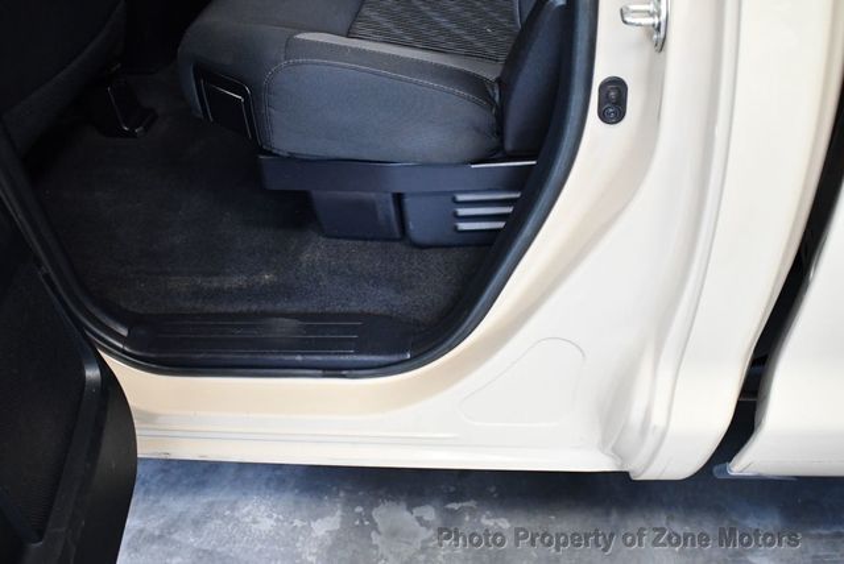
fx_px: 845
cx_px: 422
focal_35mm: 36
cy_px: 282
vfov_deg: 36.9
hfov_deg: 53.1
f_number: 3.5
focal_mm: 18
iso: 3200
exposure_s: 1/100
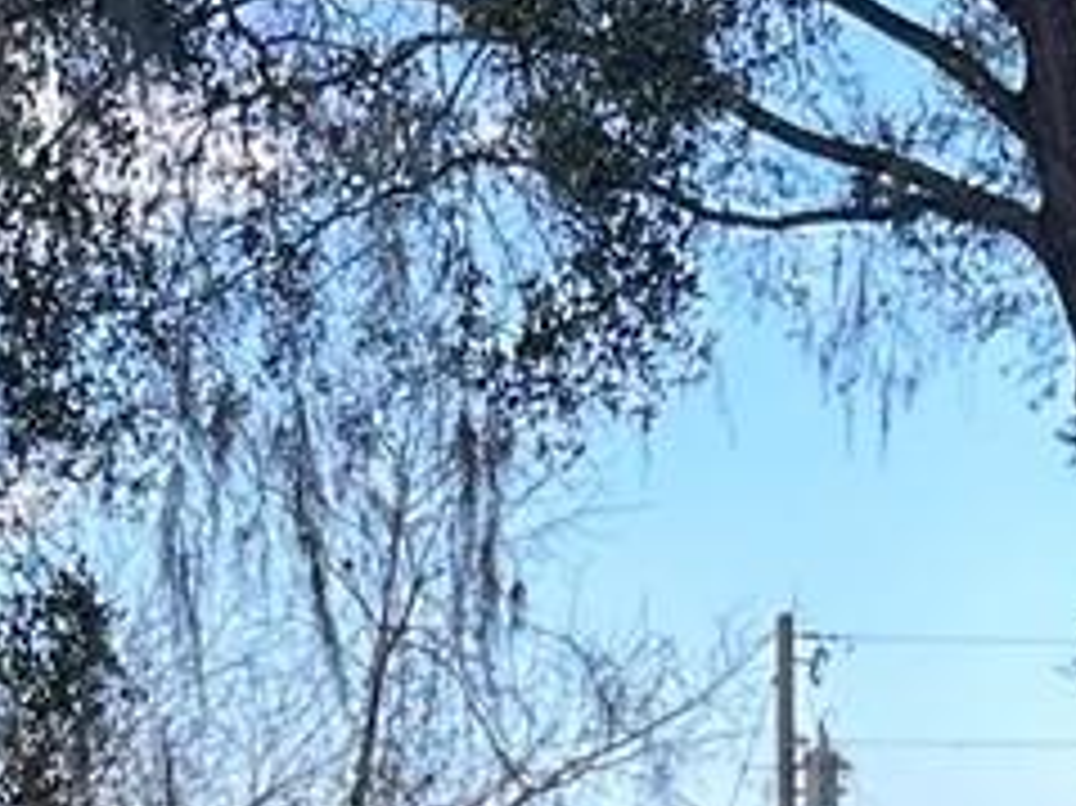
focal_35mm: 161
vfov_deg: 8.5
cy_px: 1891
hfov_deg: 12.3
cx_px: 387
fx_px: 5002
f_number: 1.78
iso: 80
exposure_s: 1/486
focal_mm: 6.86
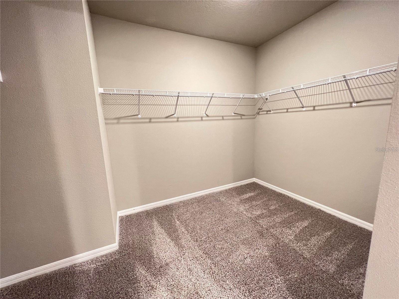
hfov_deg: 106.2
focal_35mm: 13
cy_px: 150
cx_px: 200
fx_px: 150
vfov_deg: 89.9
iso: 250
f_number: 1.8
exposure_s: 1/20
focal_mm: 1.57
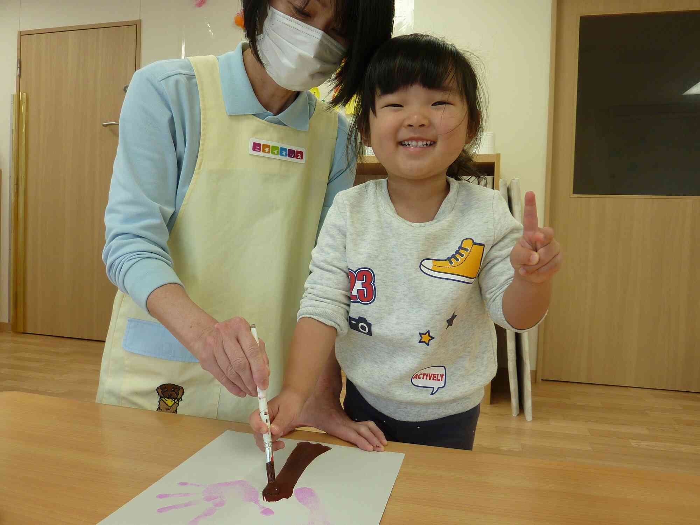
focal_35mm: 25
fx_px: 506
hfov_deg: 69.4
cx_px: 350
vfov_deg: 54.9
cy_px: 262
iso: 80
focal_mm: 4.1
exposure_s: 1/50
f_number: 3.3
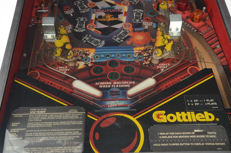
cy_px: 73
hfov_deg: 43.7
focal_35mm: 45
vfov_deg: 29.7
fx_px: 288
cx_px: 113
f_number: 5.6
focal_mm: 28
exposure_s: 1/60
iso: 250
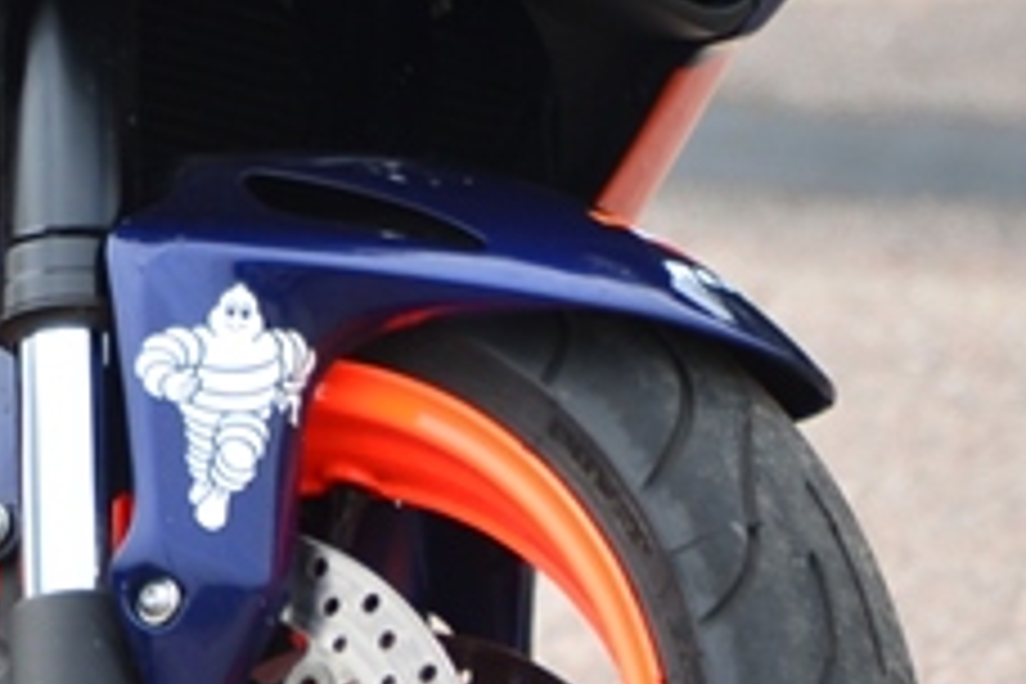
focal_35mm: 1068
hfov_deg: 1.9
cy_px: -324
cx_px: -212
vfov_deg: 1.3
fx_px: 30436
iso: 400
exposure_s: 1/500
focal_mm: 180
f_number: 5.6
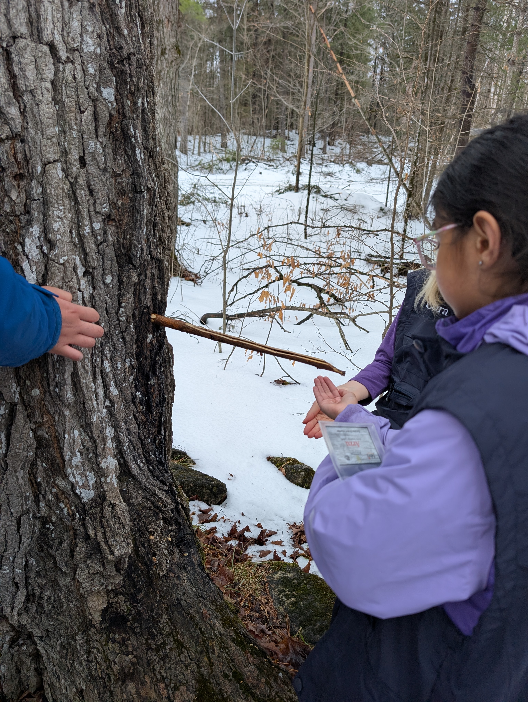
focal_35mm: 24
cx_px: 264
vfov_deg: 71.5
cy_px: 351
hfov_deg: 56.9
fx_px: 487
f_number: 1.68
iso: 24
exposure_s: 1/297
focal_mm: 6.9
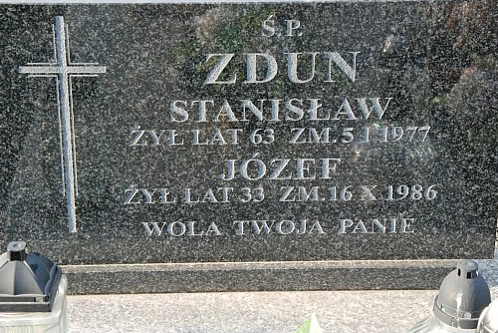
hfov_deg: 21.2
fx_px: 1329
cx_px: 250
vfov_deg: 14.3
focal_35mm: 96
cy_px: 146
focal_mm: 50
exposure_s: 1/320
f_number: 9
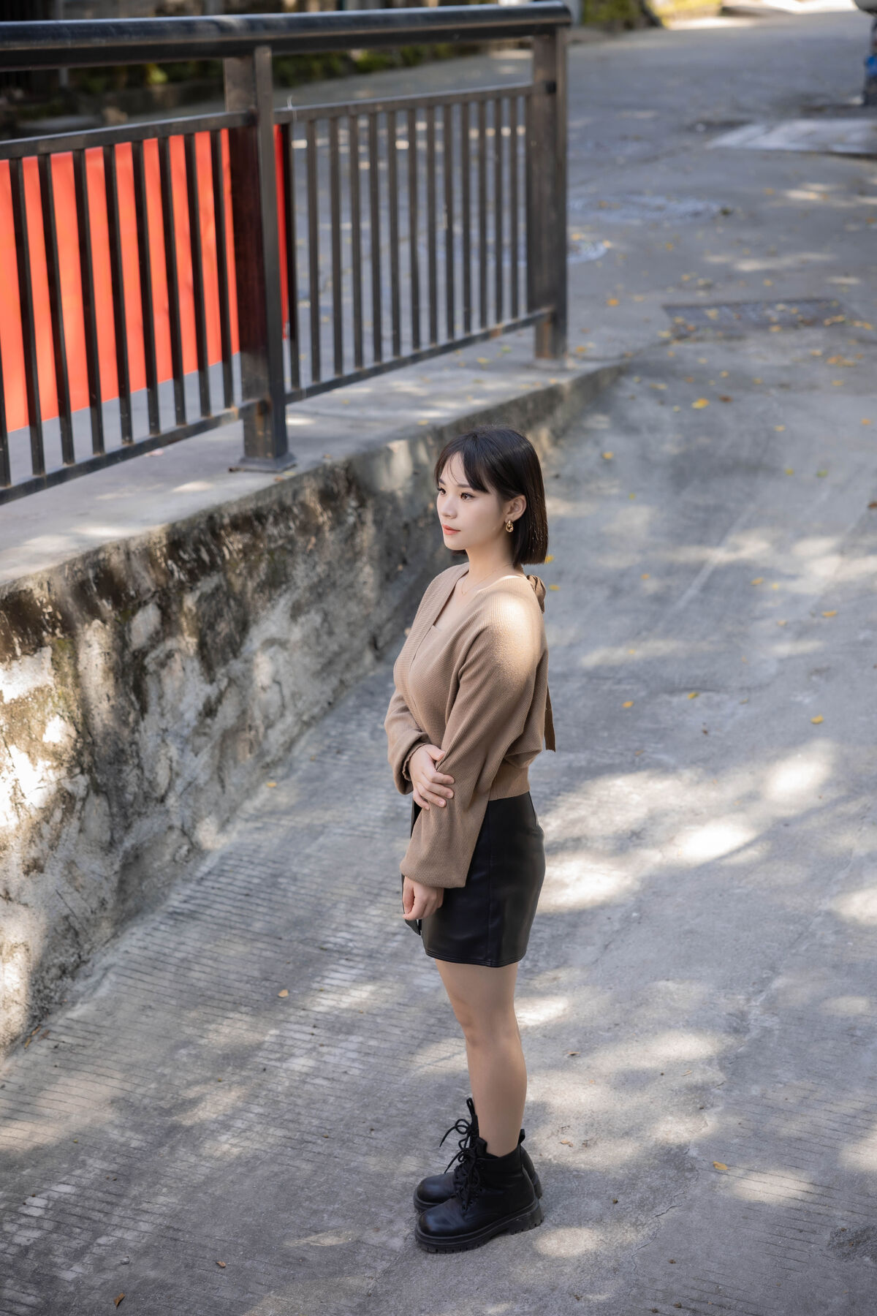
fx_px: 2558
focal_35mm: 70
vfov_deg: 28.8
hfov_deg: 19.5
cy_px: 658
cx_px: 438
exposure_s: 1/100
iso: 100
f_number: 2.8
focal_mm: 70
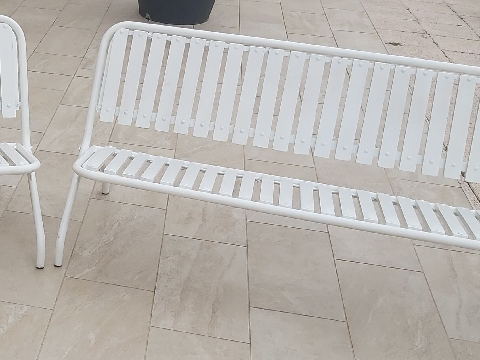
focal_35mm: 62
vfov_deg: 23.6
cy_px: 159
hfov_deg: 29.8
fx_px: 860
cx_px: 41
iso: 64
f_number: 1.7
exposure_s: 1/738
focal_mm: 3.92
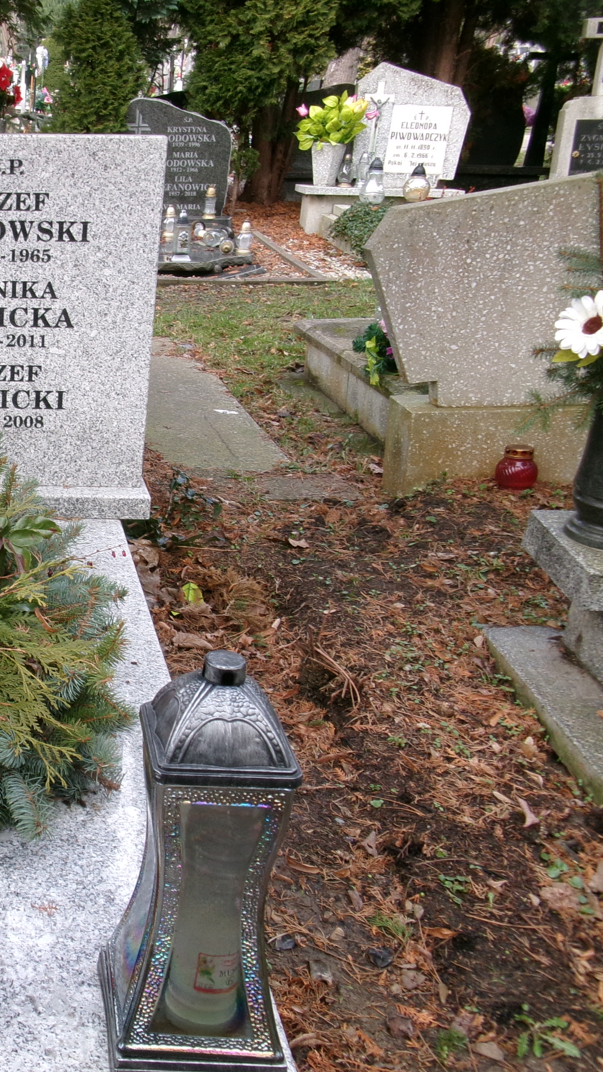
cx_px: -80
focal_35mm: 41
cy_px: 533
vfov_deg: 49.4
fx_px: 1165
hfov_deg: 26.5
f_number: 3.9
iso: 100
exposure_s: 1/75
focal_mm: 5.1
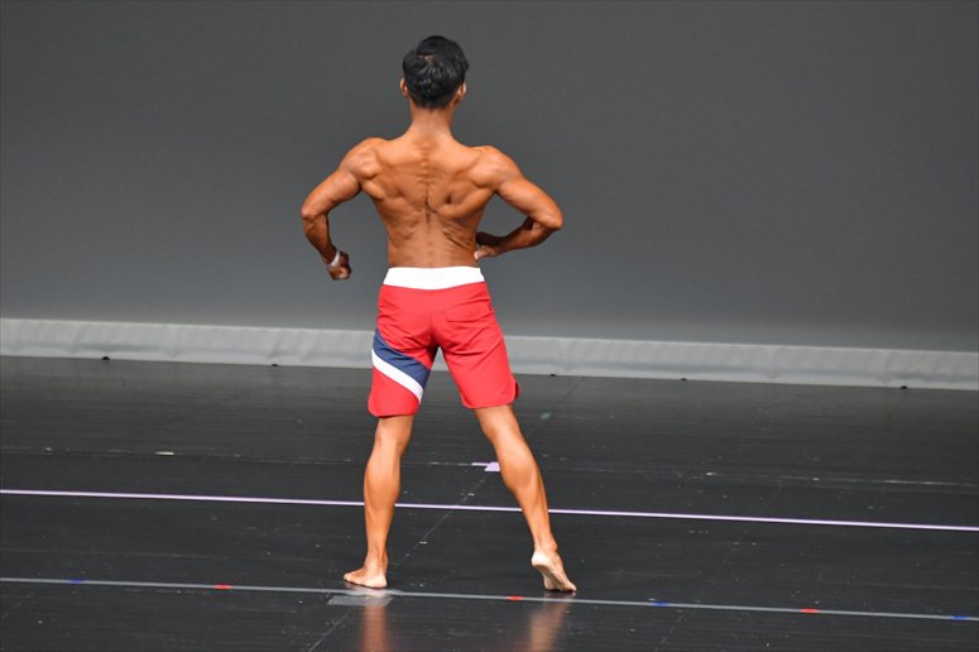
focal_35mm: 375
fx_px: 10193
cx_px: 490
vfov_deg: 3.7
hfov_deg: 5.5
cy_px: 326
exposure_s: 1/400
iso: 5000
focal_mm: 250
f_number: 5.6
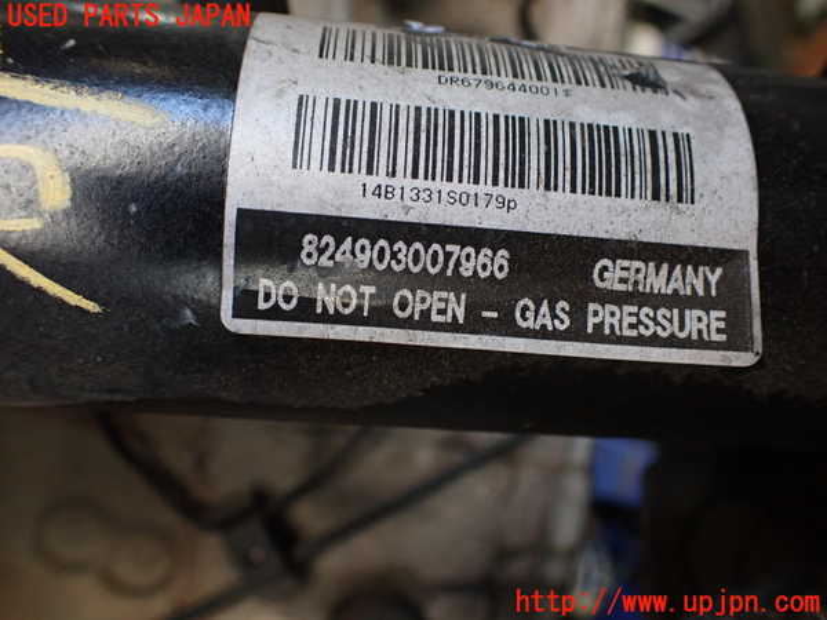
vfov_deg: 46.8
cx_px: 414
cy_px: 310
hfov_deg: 60.0
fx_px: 717
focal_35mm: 30
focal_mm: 5.4
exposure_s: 1/125
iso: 320
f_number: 2.3
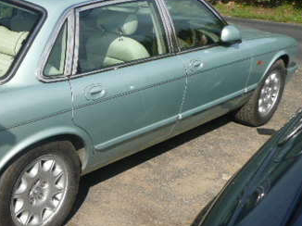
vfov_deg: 26.4
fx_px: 479
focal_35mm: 55
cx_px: 19
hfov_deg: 32.8
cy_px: 142
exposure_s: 1/640
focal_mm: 4.6
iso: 100
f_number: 3.3
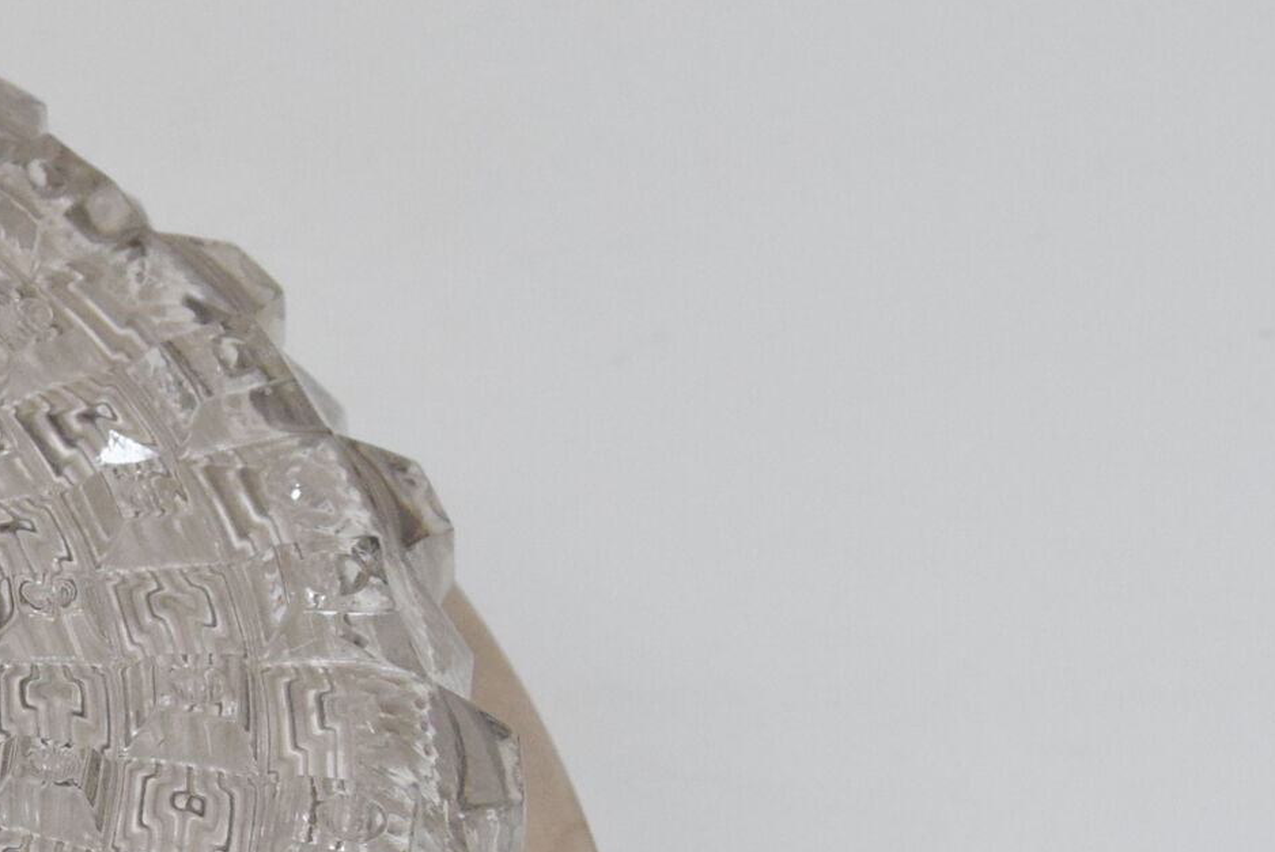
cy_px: 1071
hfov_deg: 14.2
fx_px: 4749
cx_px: -699
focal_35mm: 134
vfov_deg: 10.1
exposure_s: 1/100
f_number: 6.3
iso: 1600
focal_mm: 28
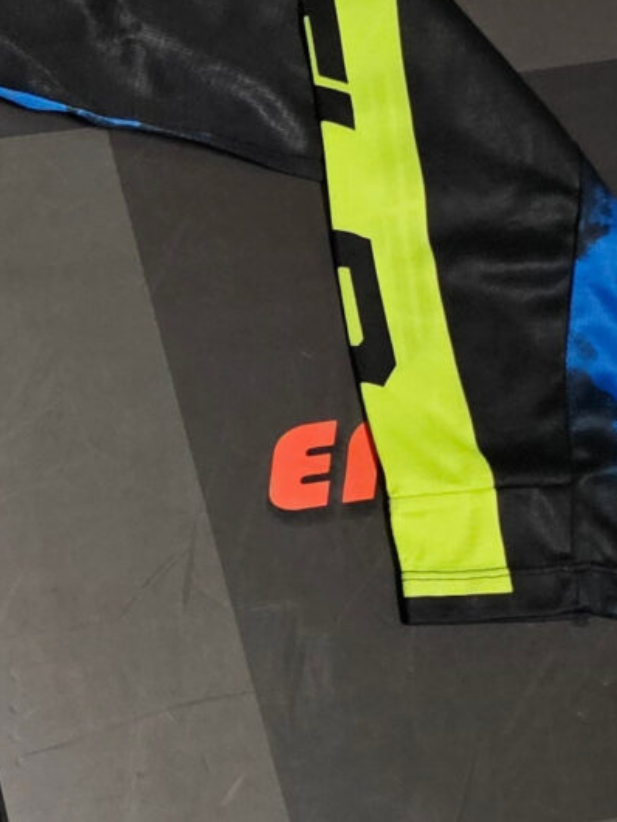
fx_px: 2636
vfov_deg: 17.7
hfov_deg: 11.2
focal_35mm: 111
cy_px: 526
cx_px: -848
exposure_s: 1/100
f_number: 1.7
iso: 200
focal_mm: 6.3
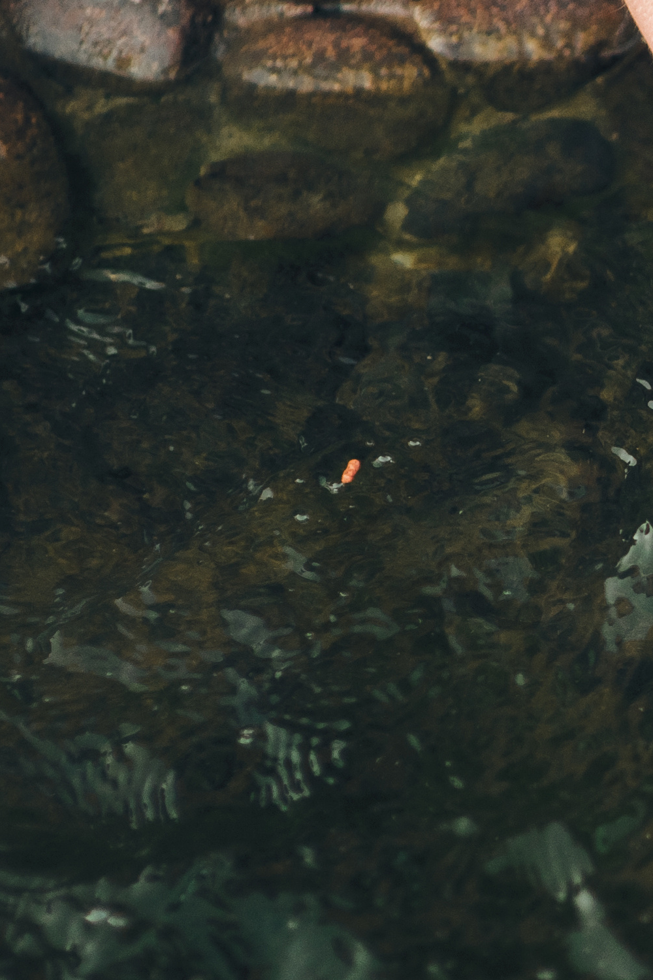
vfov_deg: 8.5
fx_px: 6557
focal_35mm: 241
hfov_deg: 5.6
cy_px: 617
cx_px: 1111
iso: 800
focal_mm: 85
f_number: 2
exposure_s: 1/800
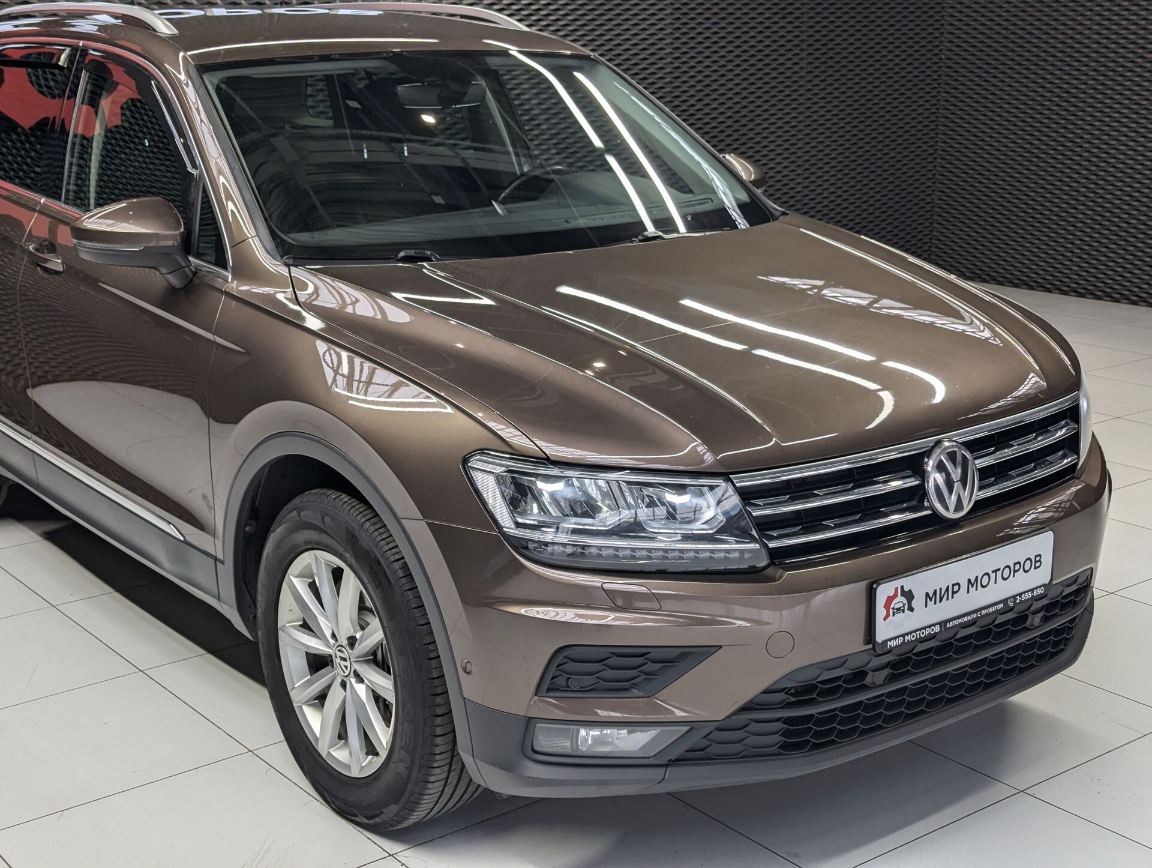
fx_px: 1600
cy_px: 434
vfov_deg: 30.3
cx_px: 576
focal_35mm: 48
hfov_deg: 39.6
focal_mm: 6.81
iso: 48
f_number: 1.85
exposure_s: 1/221
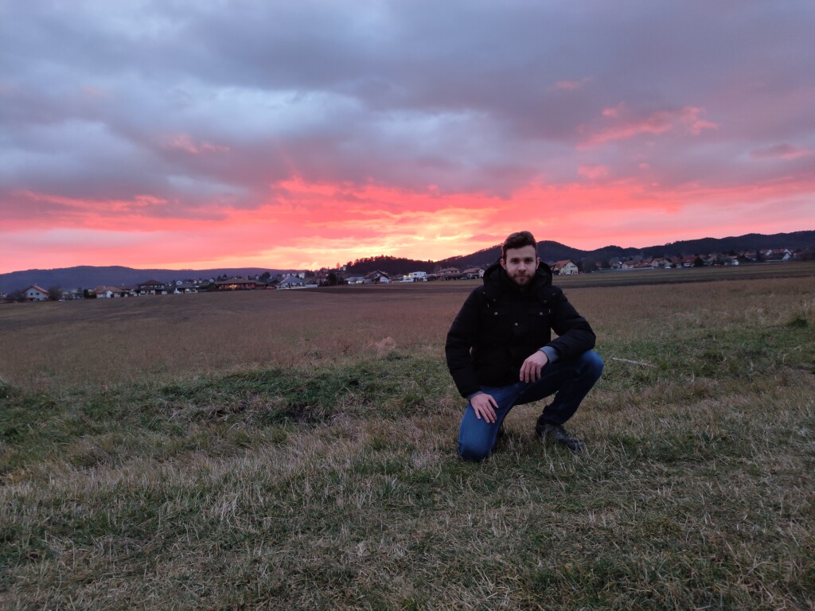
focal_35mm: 24
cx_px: 408
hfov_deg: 71.6
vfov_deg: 56.8
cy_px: 306
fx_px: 565
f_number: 1.69
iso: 198
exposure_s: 1/50
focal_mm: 6.72
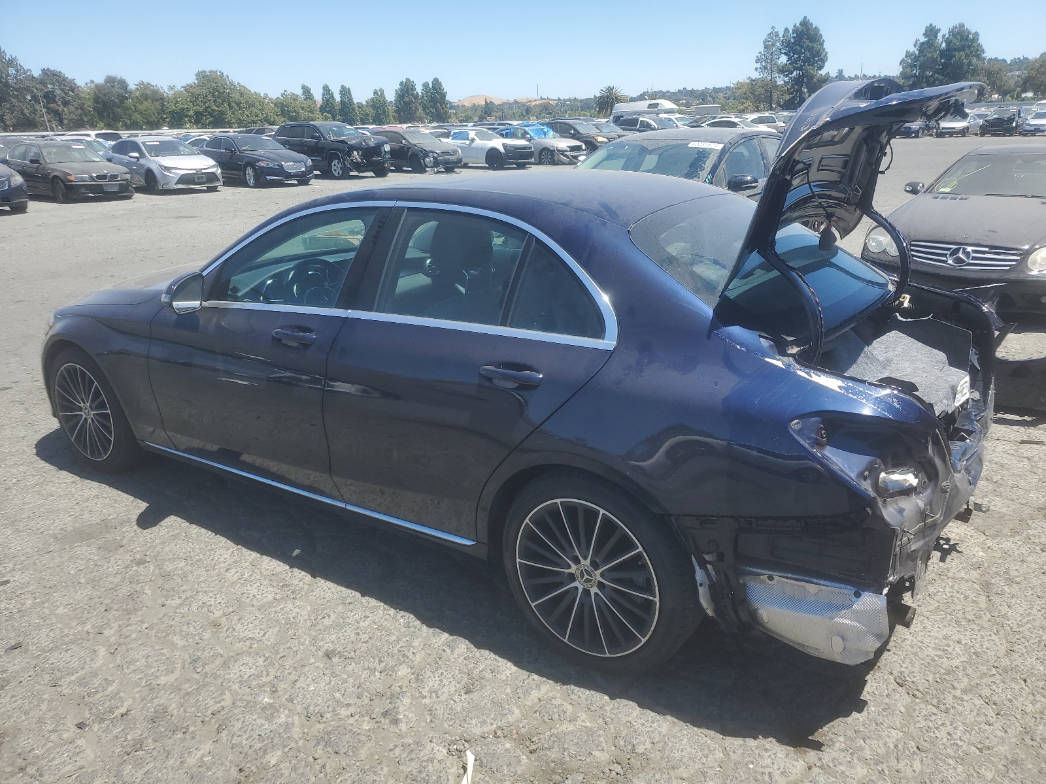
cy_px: 392
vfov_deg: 53.1
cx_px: 523
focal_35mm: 26
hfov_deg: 67.3
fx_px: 786
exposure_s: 1/2000
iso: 50
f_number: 1.5
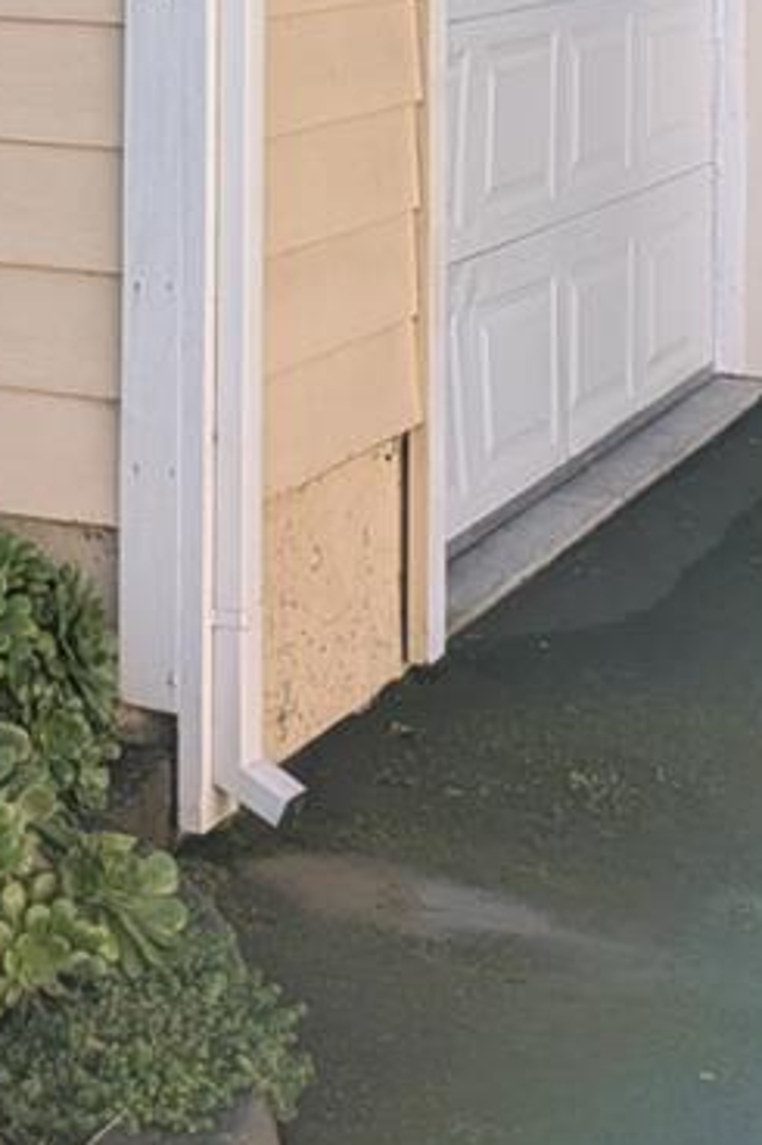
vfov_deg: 17.5
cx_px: -37
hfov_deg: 12.7
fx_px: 3368
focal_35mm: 106
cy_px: -518
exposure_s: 1/1340
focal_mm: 5.43
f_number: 1.89
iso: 54
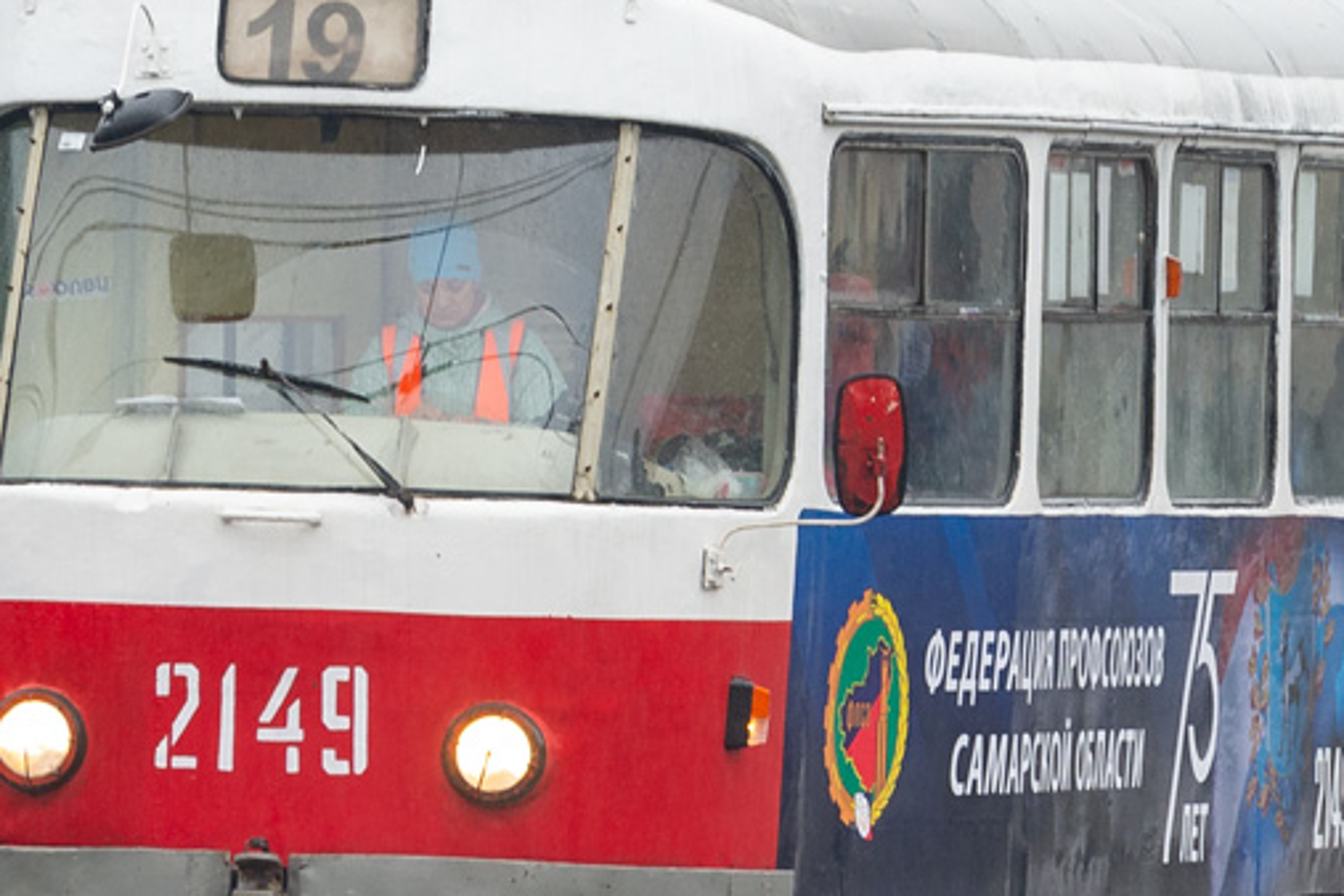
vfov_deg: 1.6
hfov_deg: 2.3
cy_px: 164
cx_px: 771
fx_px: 33112
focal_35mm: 887
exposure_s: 1/60
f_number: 11
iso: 400
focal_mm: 300
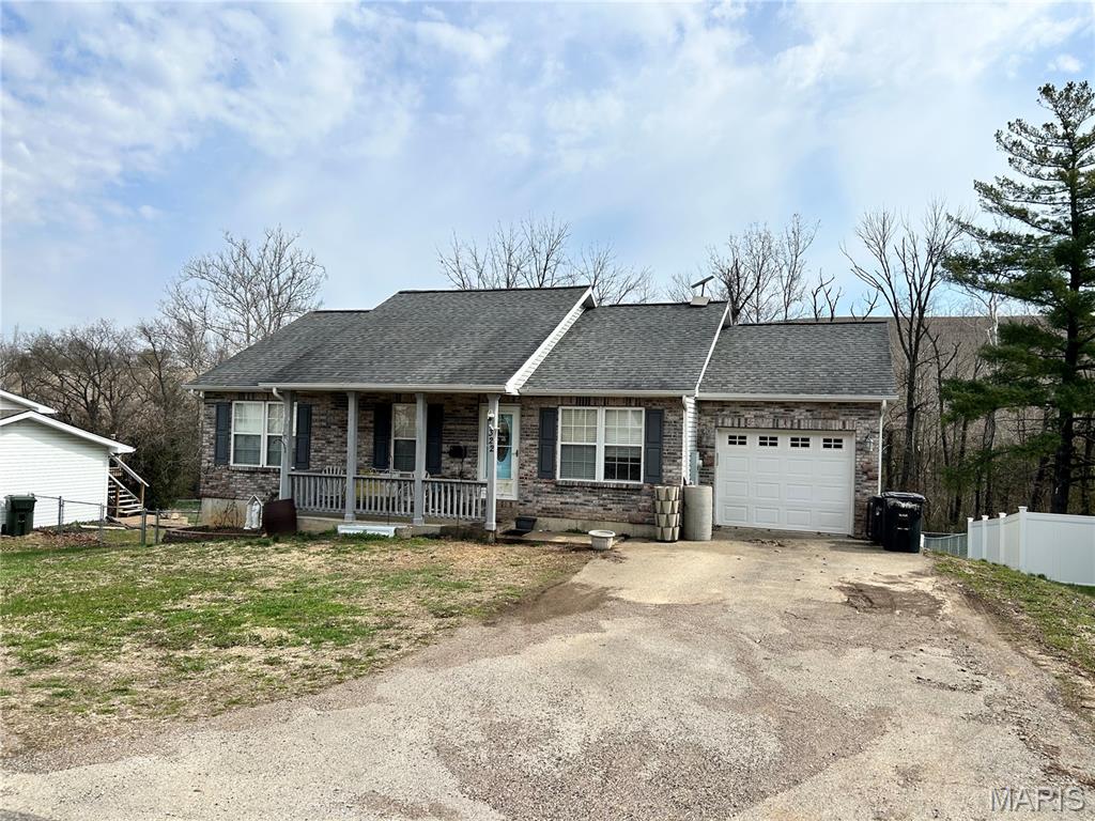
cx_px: 548
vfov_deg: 53.1
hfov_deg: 67.3
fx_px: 822
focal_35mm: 26
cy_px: 410
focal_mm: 5.7
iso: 50
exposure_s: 1/5882
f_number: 1.5
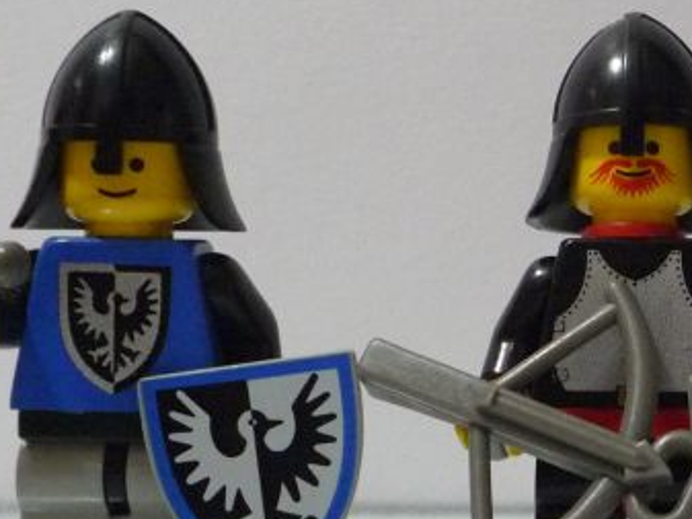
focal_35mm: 76
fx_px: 1520
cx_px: 600
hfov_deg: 25.0
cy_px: 283
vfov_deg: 19.4
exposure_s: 1/25
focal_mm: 4.4
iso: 400
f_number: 2.8
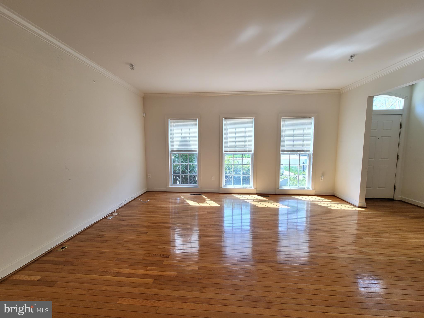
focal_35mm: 13
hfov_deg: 106.2
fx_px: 159
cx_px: 212
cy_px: 159
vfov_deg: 89.9
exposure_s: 1/60
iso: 64
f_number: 2.2
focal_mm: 2.2
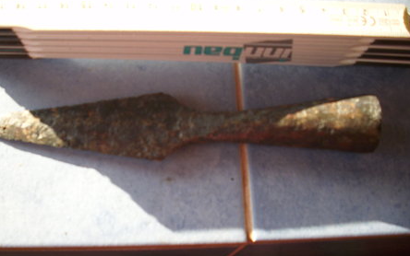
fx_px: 414
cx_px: 186
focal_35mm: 37
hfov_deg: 52.6
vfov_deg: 34.5
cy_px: 129
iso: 50
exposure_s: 1/88
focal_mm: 6.2
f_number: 2.8
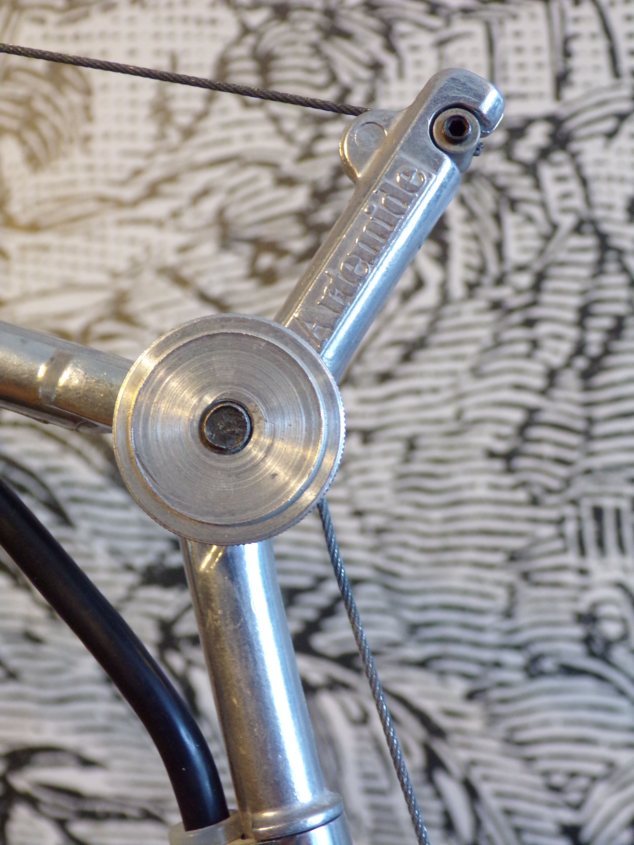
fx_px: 904
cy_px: 422
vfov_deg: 50.1
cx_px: 317
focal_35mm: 37
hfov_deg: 38.7
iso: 326
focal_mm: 6.6
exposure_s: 1/20
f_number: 3.3
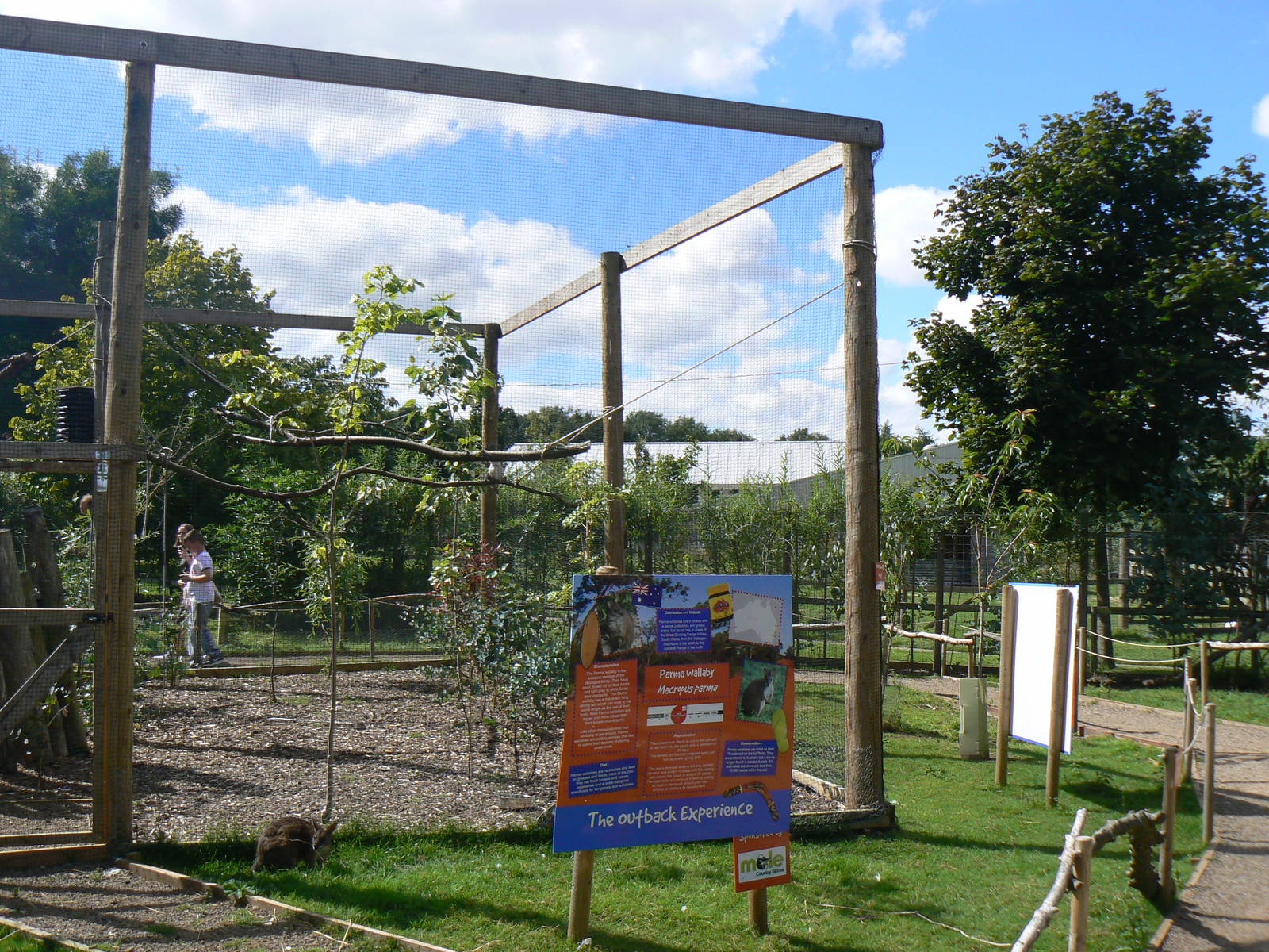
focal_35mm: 36
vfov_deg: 39.7
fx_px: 1320
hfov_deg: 51.4
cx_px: 634
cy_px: 476
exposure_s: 1/500
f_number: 5.6
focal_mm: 6
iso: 80
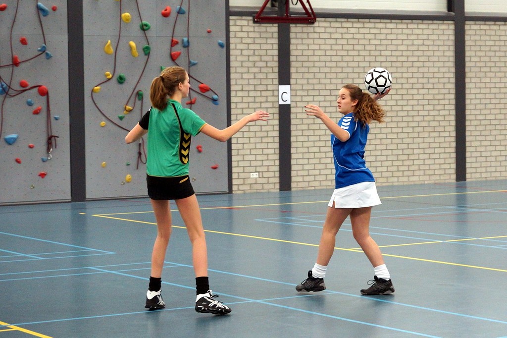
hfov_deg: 27.0
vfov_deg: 18.2
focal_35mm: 75
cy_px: 169
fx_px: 1056
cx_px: 254
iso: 1250
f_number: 3.2
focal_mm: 50
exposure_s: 1/250
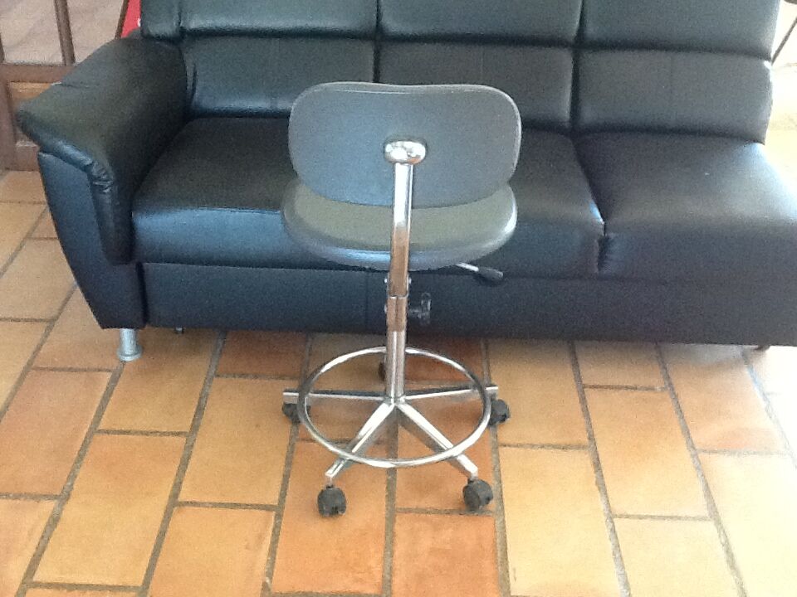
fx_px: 1013
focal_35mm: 44
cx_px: 398
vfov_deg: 32.9
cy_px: 298
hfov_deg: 42.9
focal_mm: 2.03
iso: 320
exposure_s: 1/30
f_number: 2.4
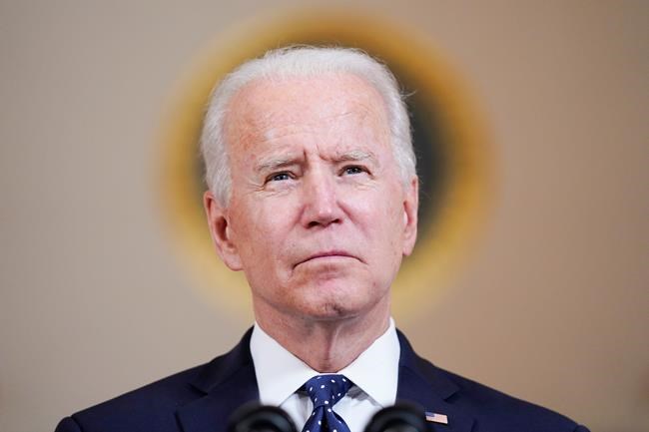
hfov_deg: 10.3
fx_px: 3604
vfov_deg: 6.9
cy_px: 216
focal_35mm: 200
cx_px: 324
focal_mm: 200
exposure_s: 1/320
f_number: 2.8
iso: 2000
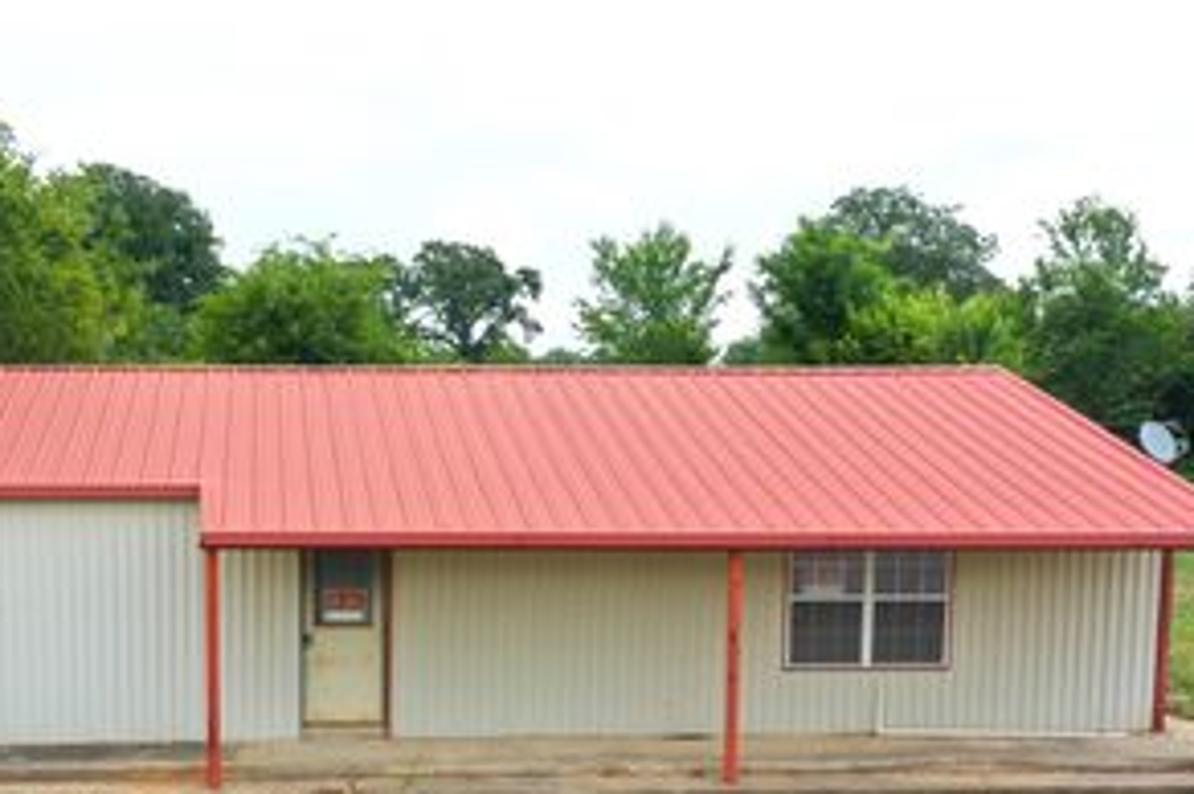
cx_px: 343
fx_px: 1590
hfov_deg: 40.3
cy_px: 583
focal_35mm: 48
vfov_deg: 27.7
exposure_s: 1/200
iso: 100
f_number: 4.5
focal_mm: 10.26
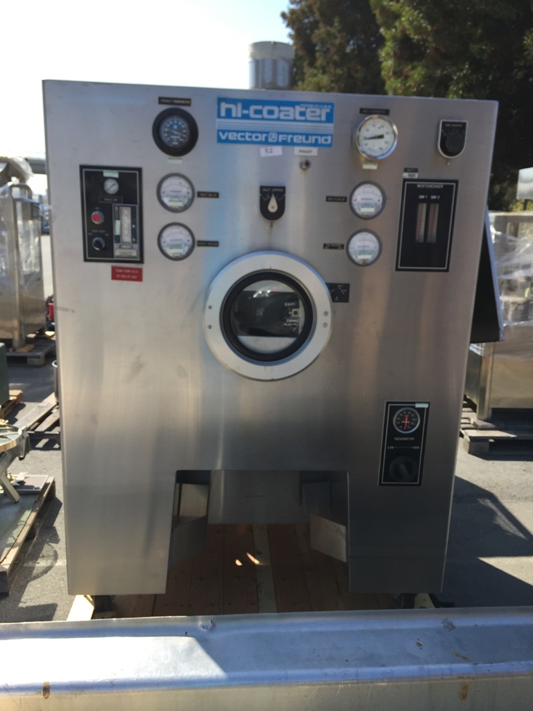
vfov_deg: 61.7
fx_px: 595
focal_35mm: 29
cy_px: 356
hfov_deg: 48.2
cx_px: 266
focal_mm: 4.15
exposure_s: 1/1041
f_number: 2.2
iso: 32
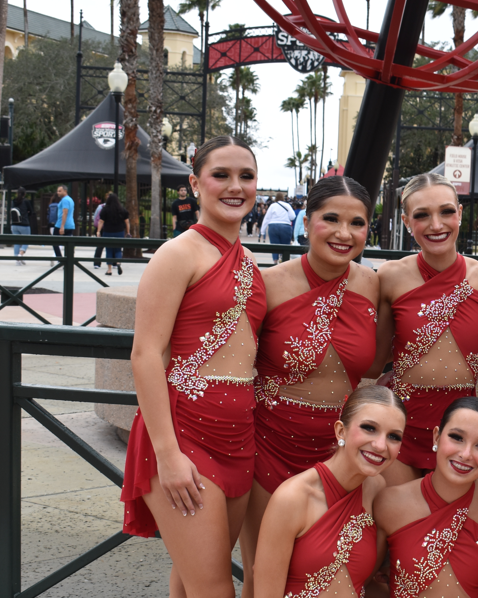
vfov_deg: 21.7
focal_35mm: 88
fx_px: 1556
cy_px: 382
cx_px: 483
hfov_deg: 17.1
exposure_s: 1/250
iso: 200
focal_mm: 32
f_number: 8
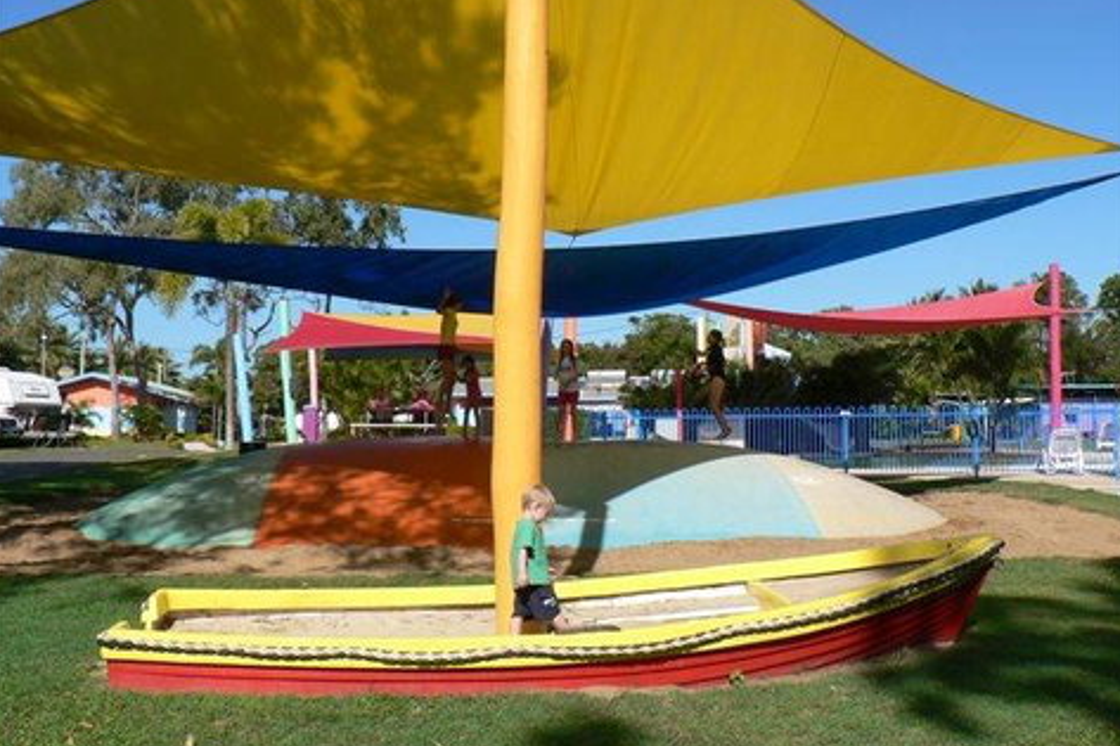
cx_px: 564
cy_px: 341
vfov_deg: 35.0
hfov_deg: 50.7
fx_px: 1182
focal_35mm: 38
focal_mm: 6
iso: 80
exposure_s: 1/400
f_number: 5.6
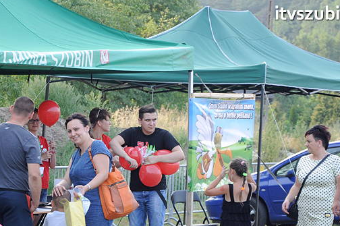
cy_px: 181
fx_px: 2027
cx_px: 99
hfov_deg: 9.6
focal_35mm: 215
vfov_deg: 6.4
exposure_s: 1/200
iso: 500
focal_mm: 85
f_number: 5.6
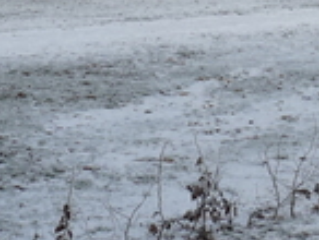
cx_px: 308
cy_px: -155
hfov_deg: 16.2
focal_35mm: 119
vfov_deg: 11.8
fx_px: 1098
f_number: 5.6
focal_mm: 4.8
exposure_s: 1/250
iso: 100
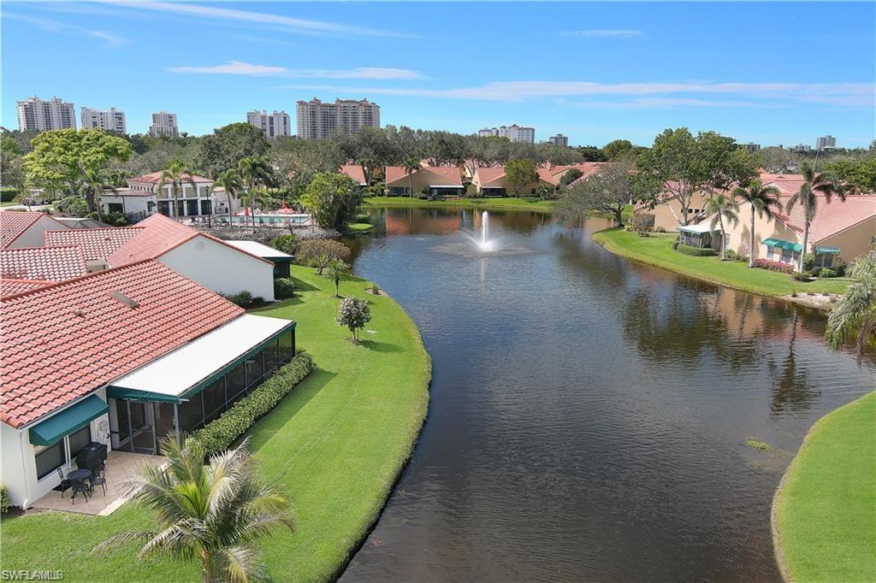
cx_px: 438
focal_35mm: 29
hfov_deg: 63.7
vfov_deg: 44.9
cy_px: 292
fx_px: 705
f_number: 2.8
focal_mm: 10.57
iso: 100
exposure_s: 1/1000
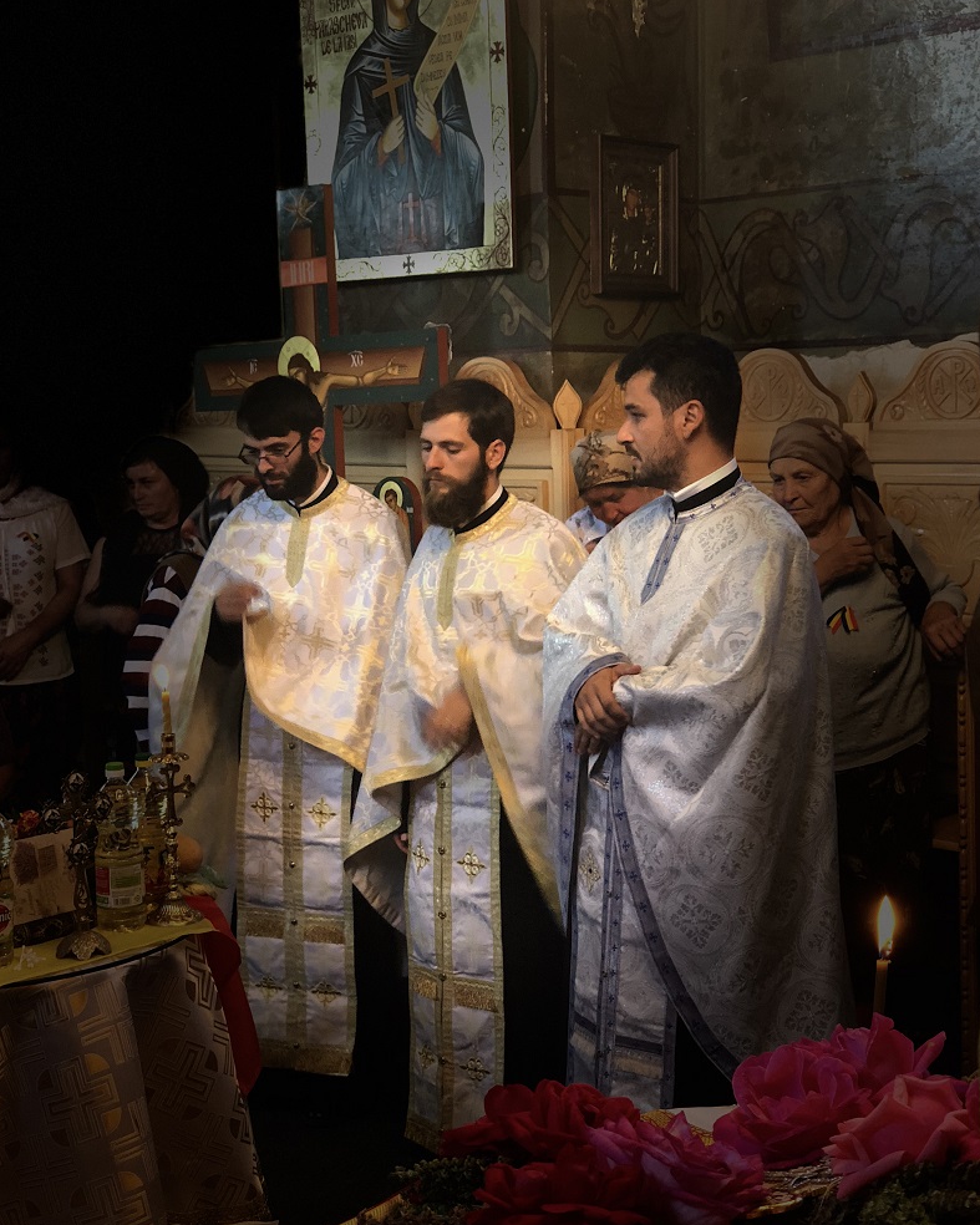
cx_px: 488
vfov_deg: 34.1
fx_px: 1994
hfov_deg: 27.6
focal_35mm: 55
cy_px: 640
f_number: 2.4
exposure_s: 1/25
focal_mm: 6
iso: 160
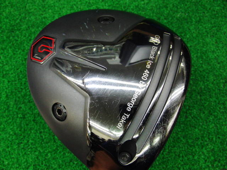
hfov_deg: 50.1
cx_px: 114
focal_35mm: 37
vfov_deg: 38.7
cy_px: 85
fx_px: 243
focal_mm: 6.42
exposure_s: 1/50
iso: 400
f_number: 3.6
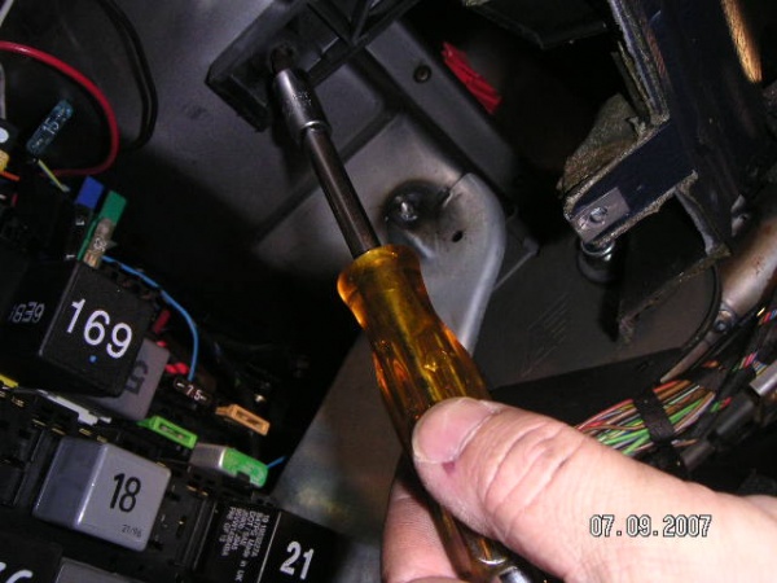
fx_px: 853
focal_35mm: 38
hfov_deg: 49.0
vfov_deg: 37.7
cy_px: 292
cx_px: 388
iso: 160
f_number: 6.7
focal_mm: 6
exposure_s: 1/45
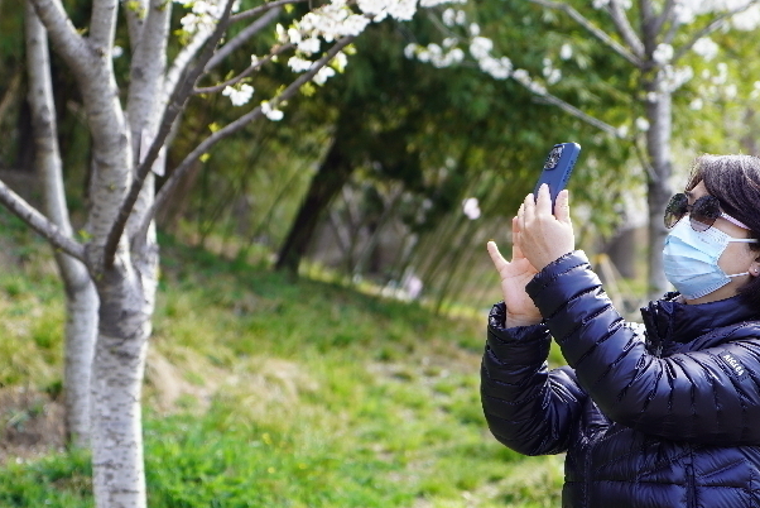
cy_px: 239
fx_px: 2513
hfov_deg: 17.2
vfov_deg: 11.5
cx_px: 303
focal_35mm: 119
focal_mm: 70
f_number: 4
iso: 100
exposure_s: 1/80
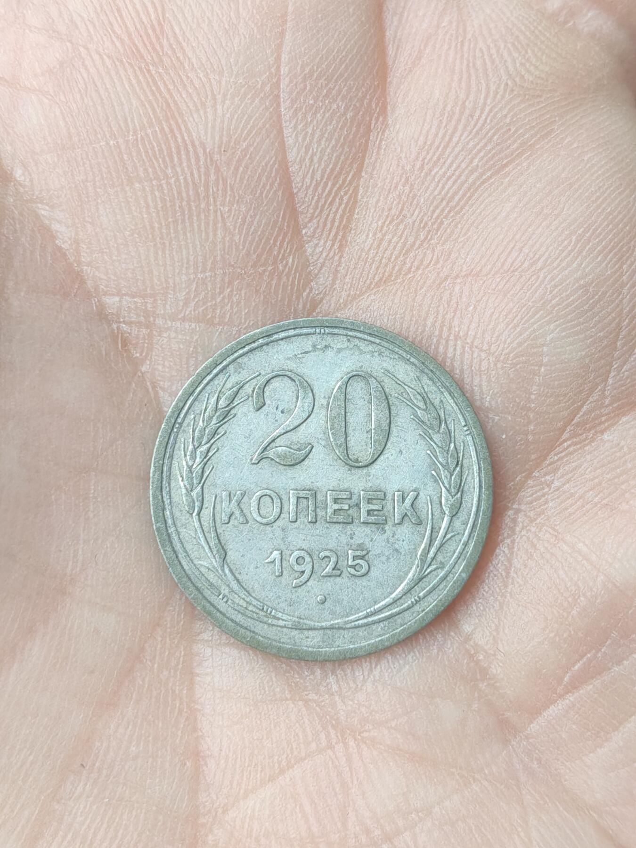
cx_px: 318
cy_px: 424
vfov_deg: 37.5
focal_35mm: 51
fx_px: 1249
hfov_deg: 28.6
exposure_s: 1/50
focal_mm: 4.84
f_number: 1.88
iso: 967
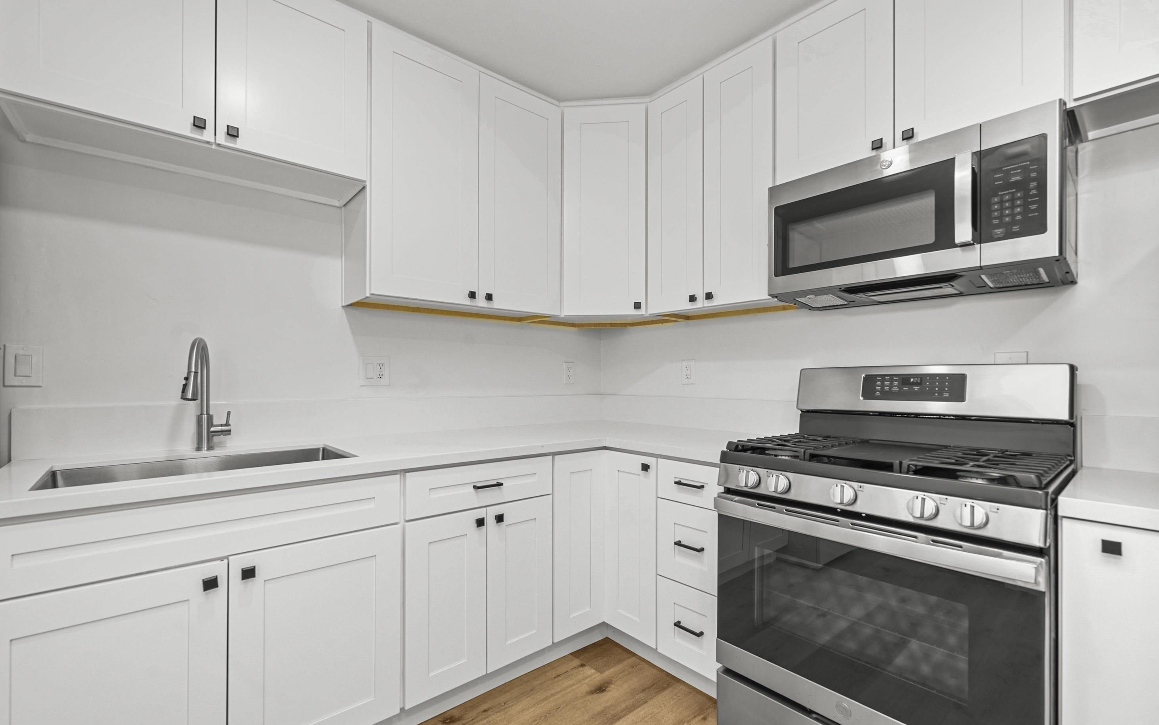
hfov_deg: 101.4
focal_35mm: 15
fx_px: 474
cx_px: 552
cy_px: 384
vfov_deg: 74.7
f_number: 8
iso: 100
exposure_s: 1
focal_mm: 14
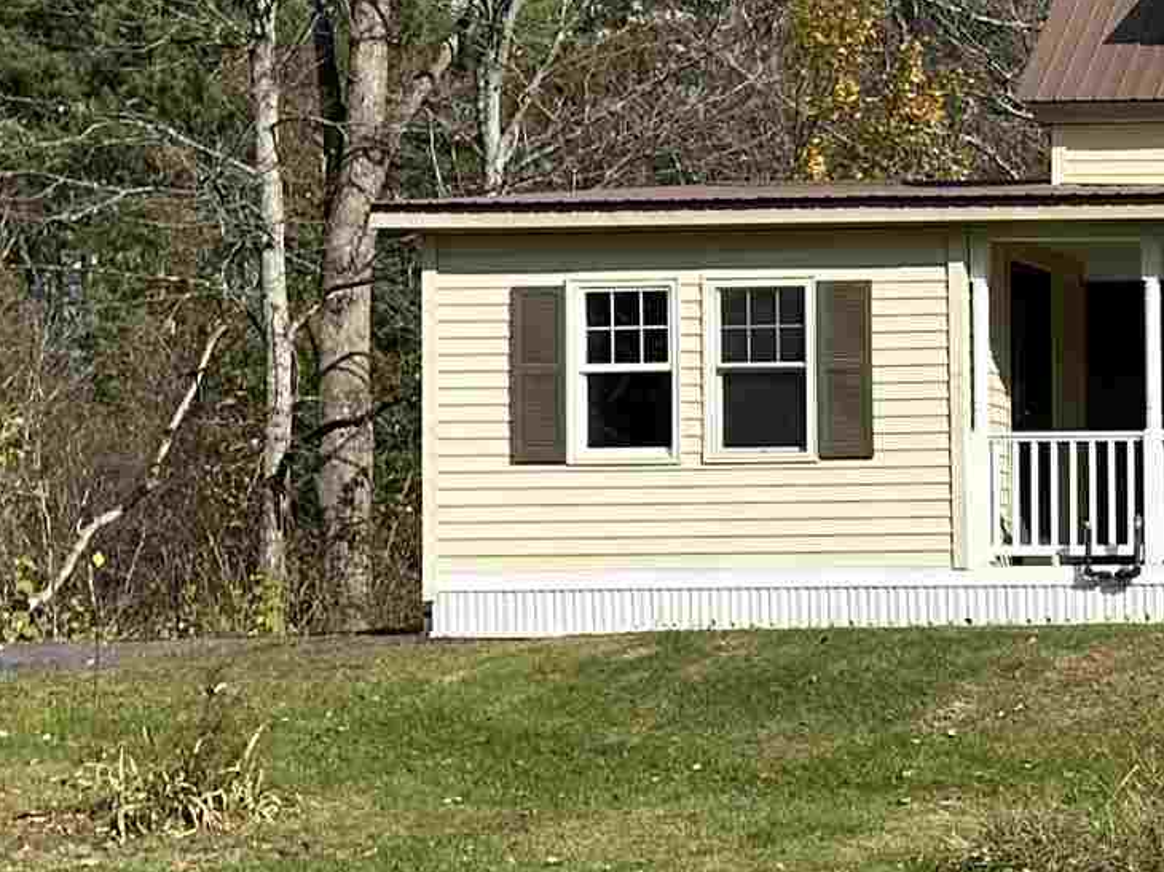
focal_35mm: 101
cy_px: 631
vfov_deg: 14.6
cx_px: 1854
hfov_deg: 17.1
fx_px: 3395
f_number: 1.78
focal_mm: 6.86
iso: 80
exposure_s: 1/5525
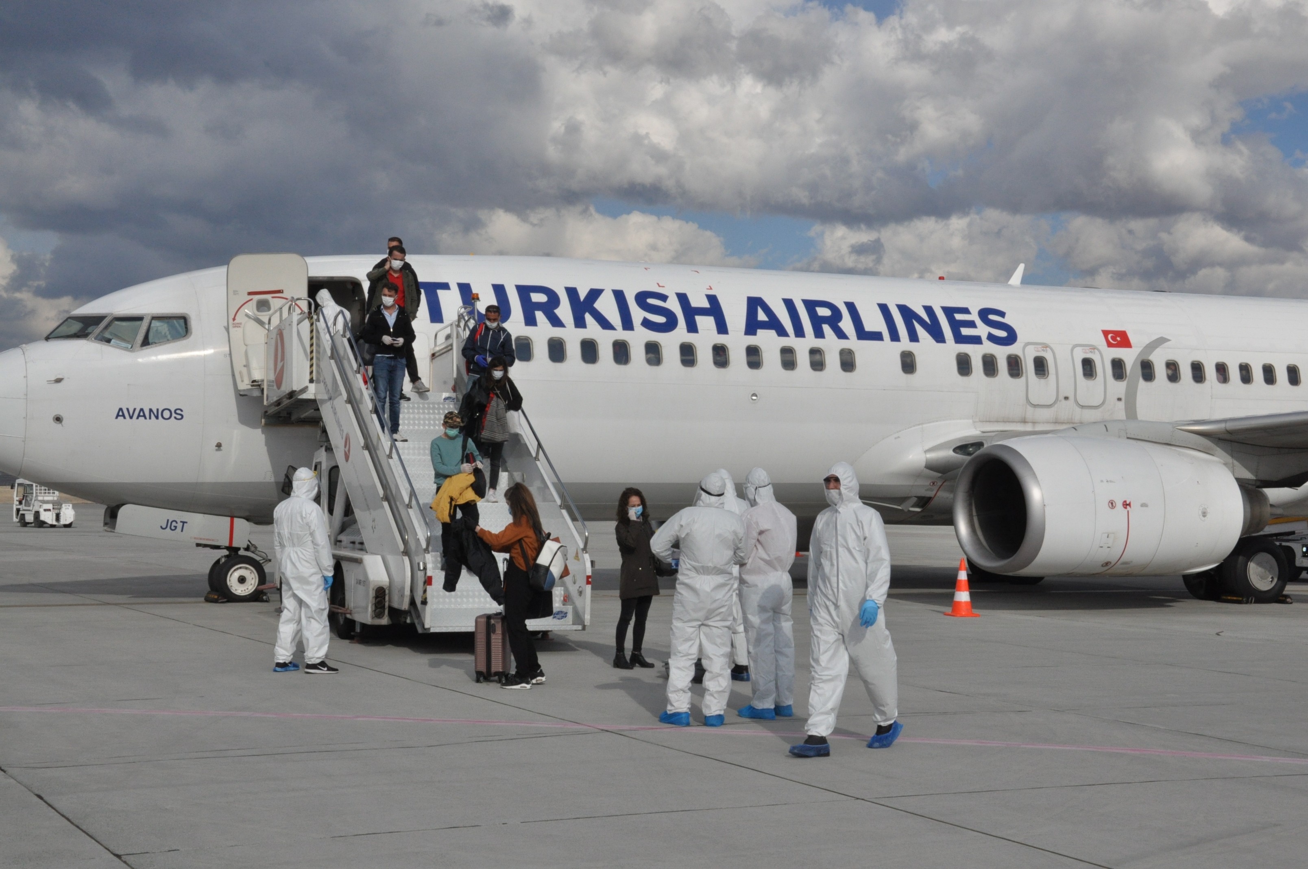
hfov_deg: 37.9
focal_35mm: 52
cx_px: 654
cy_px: 434
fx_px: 1905
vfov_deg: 25.7
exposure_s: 1/1000
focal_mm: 35
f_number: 16
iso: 800
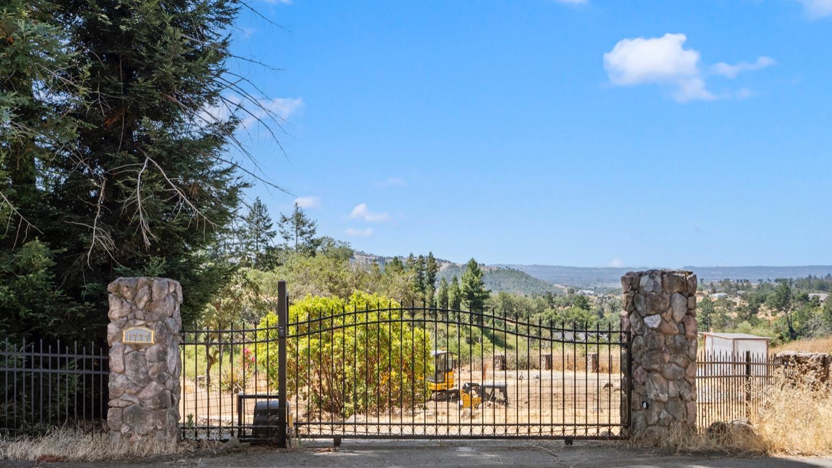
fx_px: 772
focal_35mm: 35
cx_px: 414
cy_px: 271
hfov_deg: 56.6
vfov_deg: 33.6
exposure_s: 1/400
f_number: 8
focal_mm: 33
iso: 400
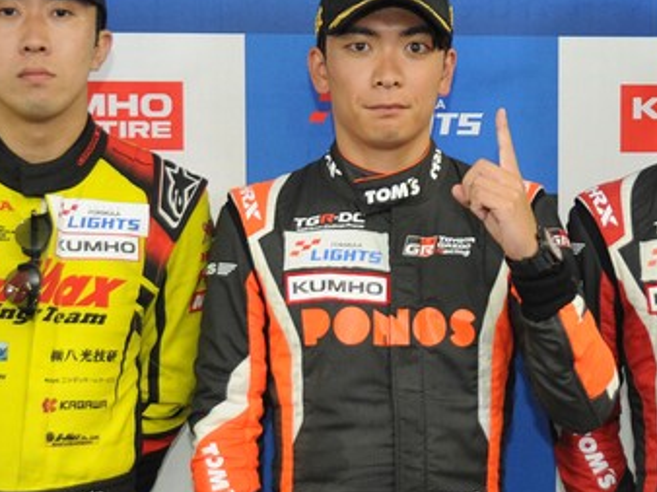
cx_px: 383
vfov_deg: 18.0
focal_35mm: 82
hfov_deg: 23.8
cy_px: 280
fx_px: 1555
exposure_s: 1/250
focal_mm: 40
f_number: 4
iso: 1600
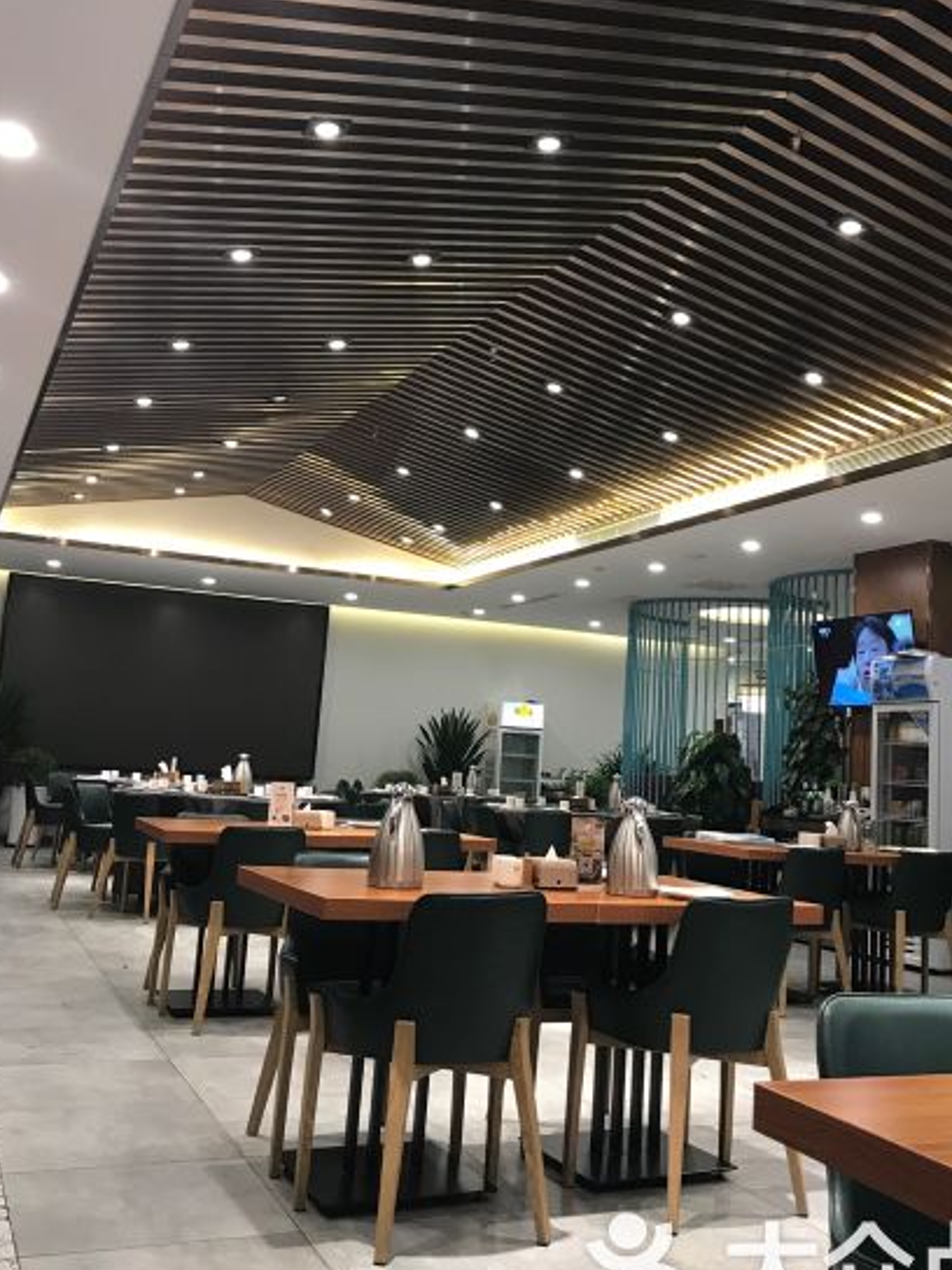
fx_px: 1320
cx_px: 559
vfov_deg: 51.3
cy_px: 572
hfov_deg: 39.5
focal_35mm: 36
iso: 50
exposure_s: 1/17
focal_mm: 3.99
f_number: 1.8
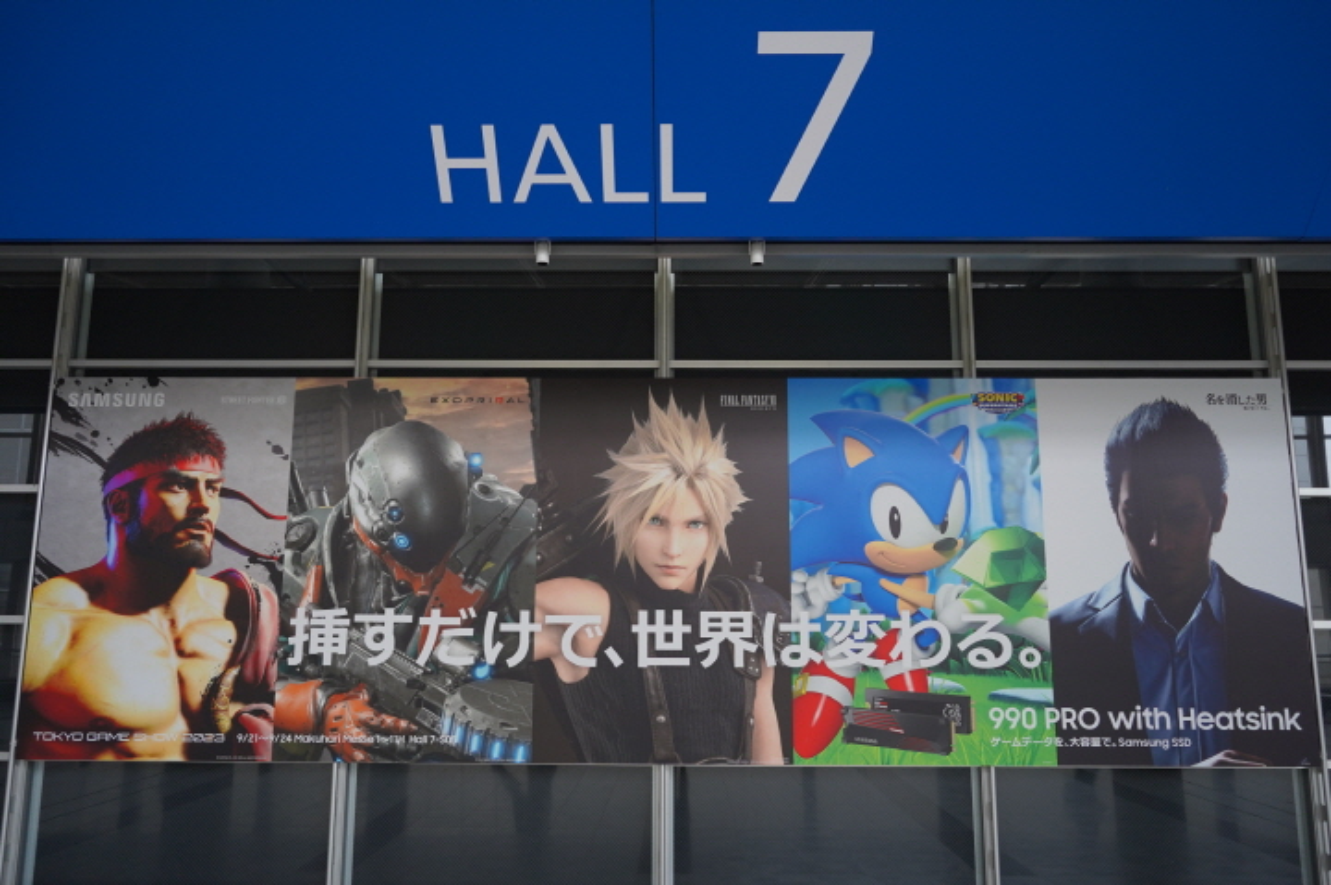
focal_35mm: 28
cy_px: 442
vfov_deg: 46.3
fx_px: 1034
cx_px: 666
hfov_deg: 65.5
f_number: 4
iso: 400
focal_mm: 28
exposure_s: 1/160
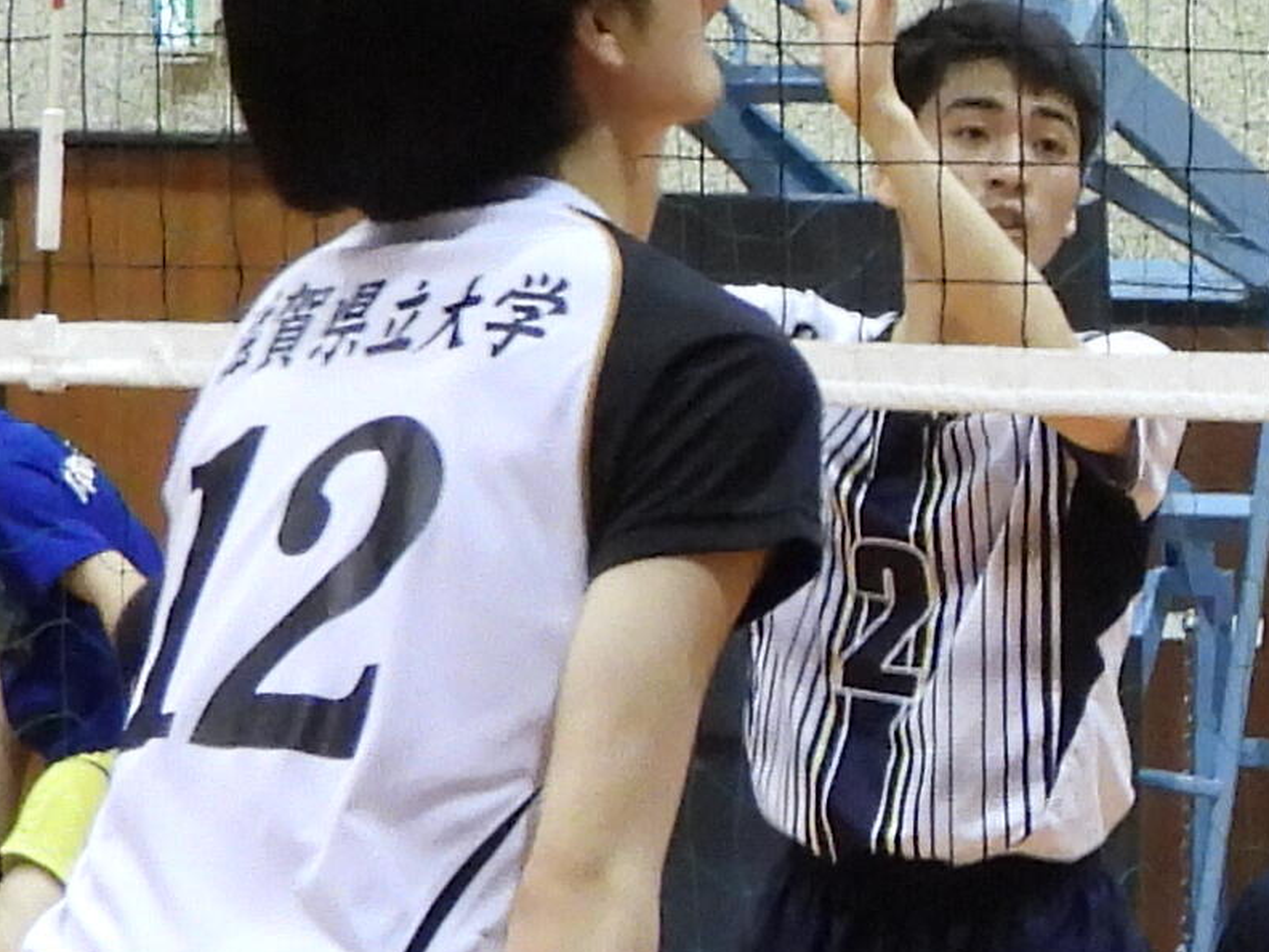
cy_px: 103
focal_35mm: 553
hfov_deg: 3.6
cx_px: 2533
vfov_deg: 2.7
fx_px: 20273
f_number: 4
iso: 560
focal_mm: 17
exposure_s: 1/60
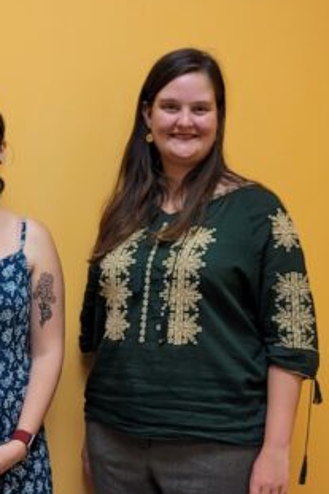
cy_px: 384
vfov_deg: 22.6
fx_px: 1221
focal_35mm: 89
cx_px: 64
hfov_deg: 15.2
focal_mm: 5.4
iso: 160
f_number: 1.8
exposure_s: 1/60
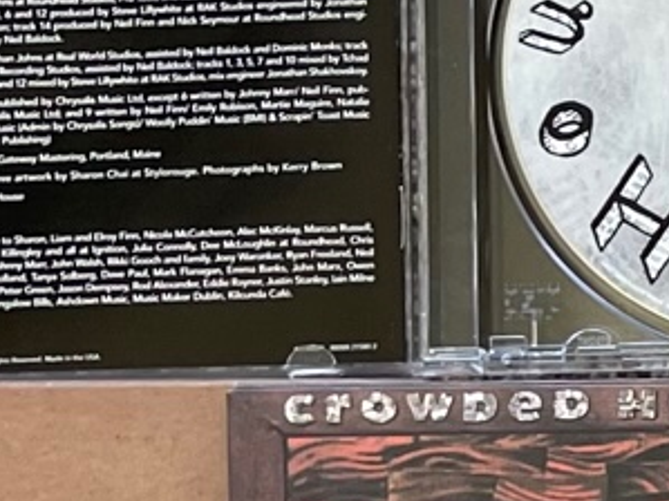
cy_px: 822
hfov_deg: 9.6
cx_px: 1771
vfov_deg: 8.2
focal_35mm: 175
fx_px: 3381
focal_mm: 5.1
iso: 125
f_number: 1.6
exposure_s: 1/121
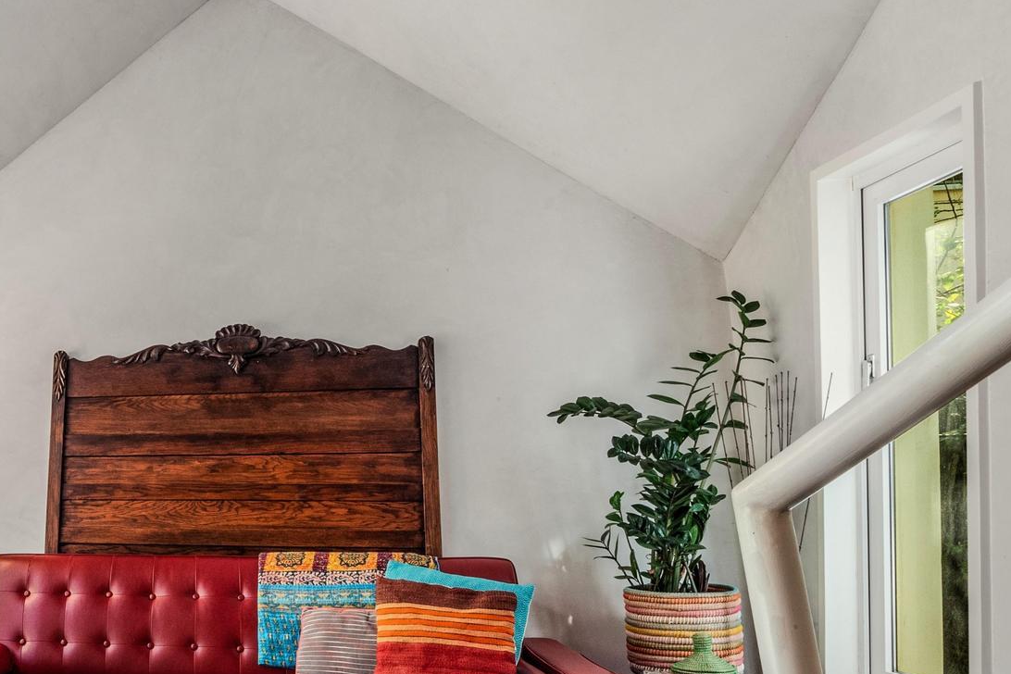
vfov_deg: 42.4
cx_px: 81
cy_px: 497
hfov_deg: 53.3
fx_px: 842
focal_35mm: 30
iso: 200
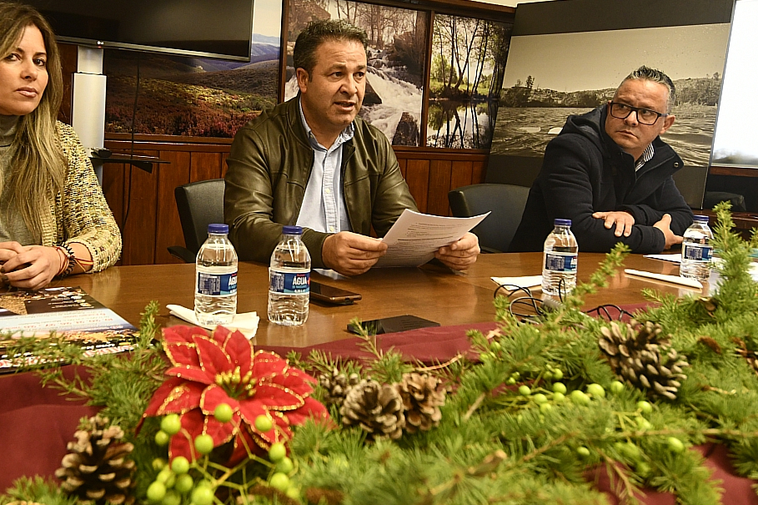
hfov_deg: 56.4
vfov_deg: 39.7
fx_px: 694
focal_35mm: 33
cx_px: 275
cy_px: 195
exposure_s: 1/40
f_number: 5
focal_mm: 17
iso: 1000
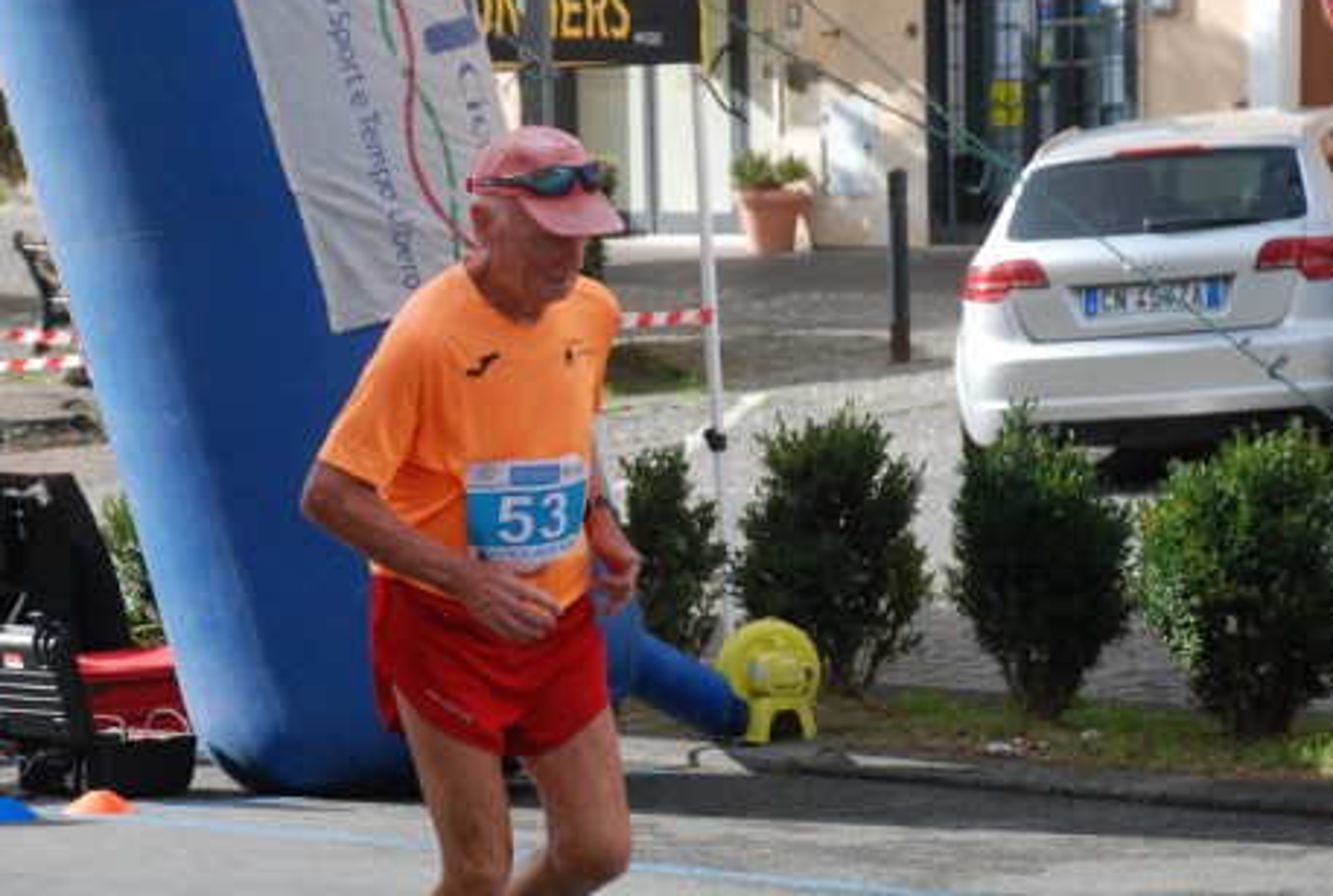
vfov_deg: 9.3
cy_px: 480
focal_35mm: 148
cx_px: 572
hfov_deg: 13.9
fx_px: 5480
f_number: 5.6
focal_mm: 75
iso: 1000
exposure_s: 1/1600
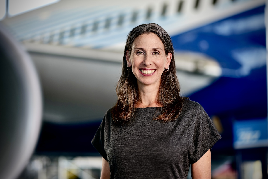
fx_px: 633
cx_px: 134
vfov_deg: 16.1
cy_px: 90
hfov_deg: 23.9
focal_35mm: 85
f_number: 2
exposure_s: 1/200
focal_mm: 85
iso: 50
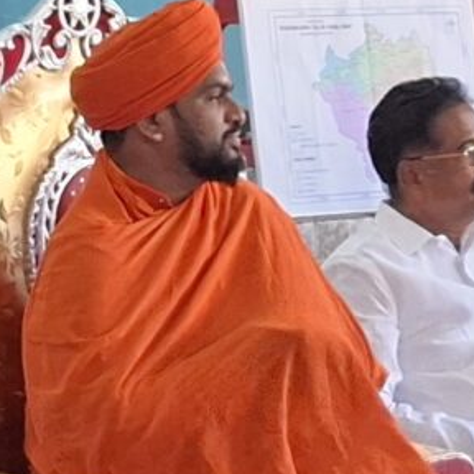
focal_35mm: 181
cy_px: -382
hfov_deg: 9.6
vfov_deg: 9.2
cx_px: 127
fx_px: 2804
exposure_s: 1/50
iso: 200
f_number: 1.8
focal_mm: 5.54
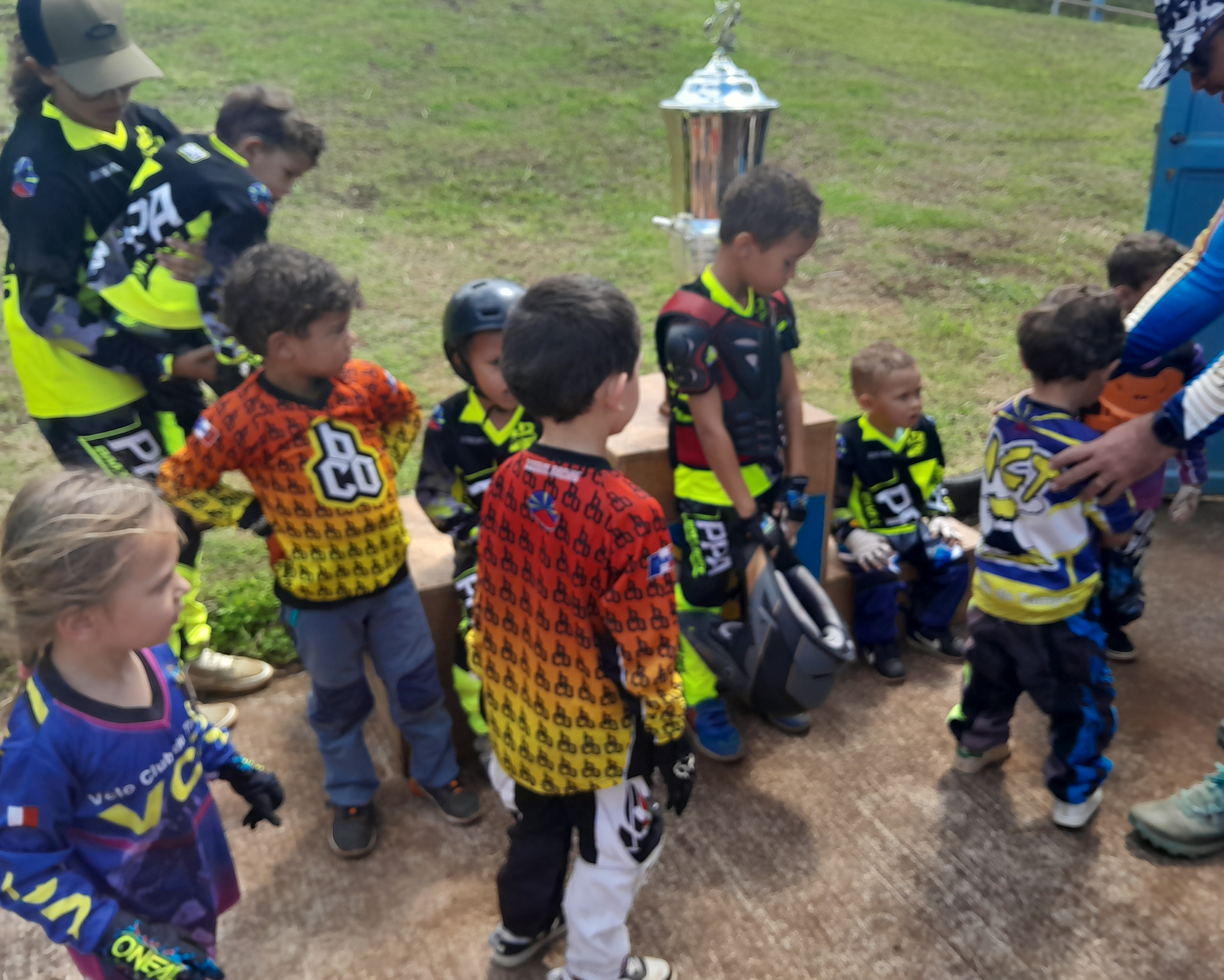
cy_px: 486
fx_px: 1014
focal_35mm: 28
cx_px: 661
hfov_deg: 62.1
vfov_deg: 51.5
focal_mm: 3.98
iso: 40
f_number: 1.8
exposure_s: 1/183
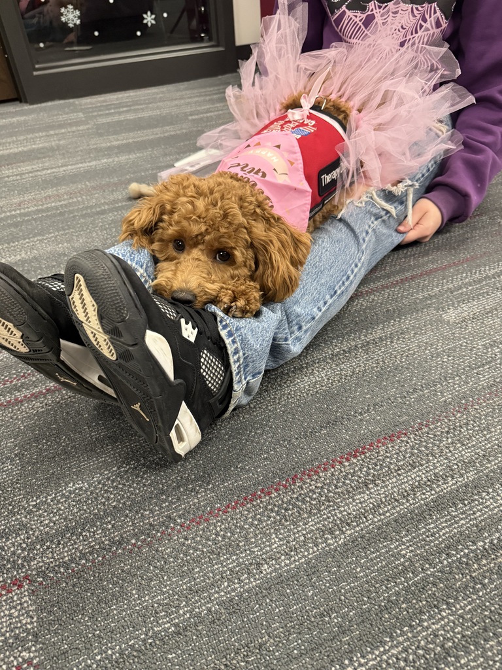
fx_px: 464
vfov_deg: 71.6
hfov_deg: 56.8
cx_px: 251
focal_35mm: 24
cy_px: 335
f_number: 1.78
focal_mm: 6.76
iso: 640
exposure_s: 1/60
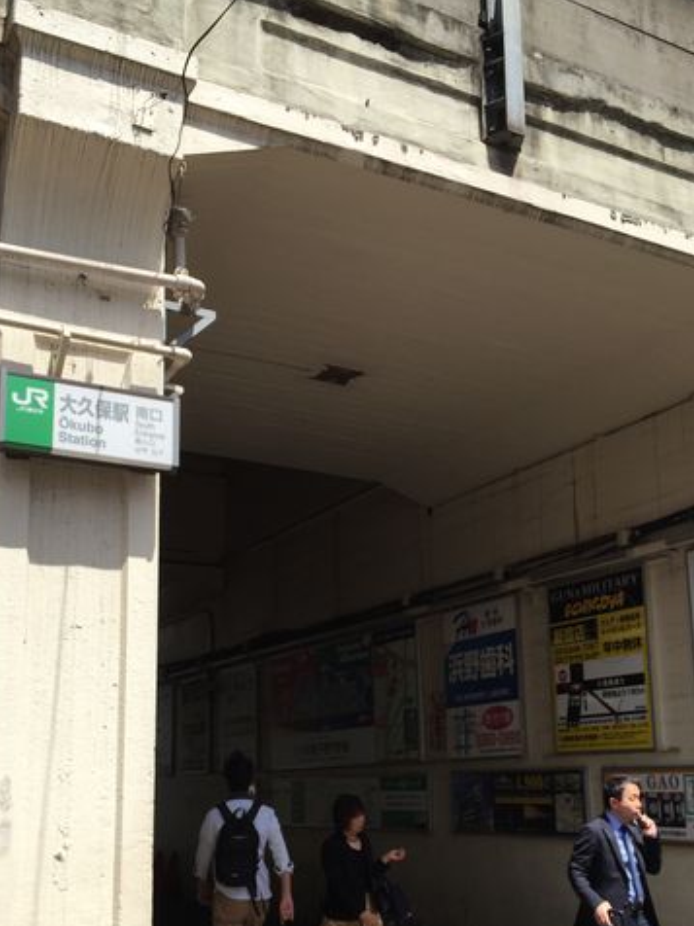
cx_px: 325
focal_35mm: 39
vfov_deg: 47.4
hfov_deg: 36.8
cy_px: 582
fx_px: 1043
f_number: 2.2
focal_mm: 4.15
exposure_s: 1/989
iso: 32
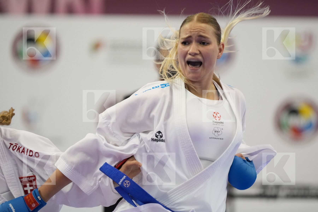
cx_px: 159
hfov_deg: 6.9
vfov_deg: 4.6
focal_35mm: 300
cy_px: 106
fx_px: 2650
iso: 2500
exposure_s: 1/1000
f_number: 2.8
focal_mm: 200
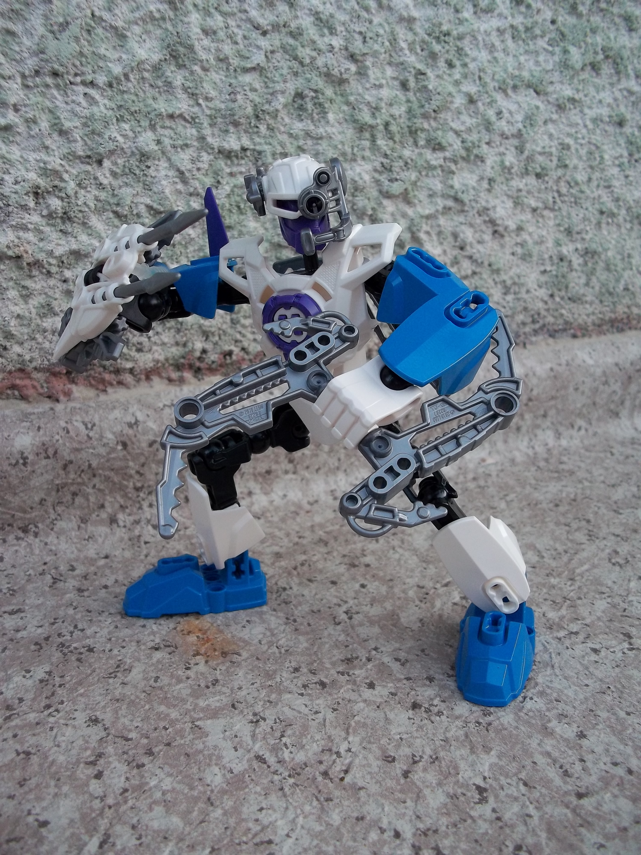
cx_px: 320
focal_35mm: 32
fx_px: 790
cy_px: 428
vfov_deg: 56.8
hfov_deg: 44.2
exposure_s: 1/100
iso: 80
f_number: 2.9
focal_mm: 5.7
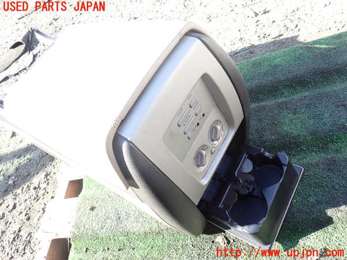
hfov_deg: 69.4
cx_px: 174
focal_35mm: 25
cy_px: 130
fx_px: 251
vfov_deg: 54.9
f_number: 2.8
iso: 100
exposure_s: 1/100
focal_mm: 4.5
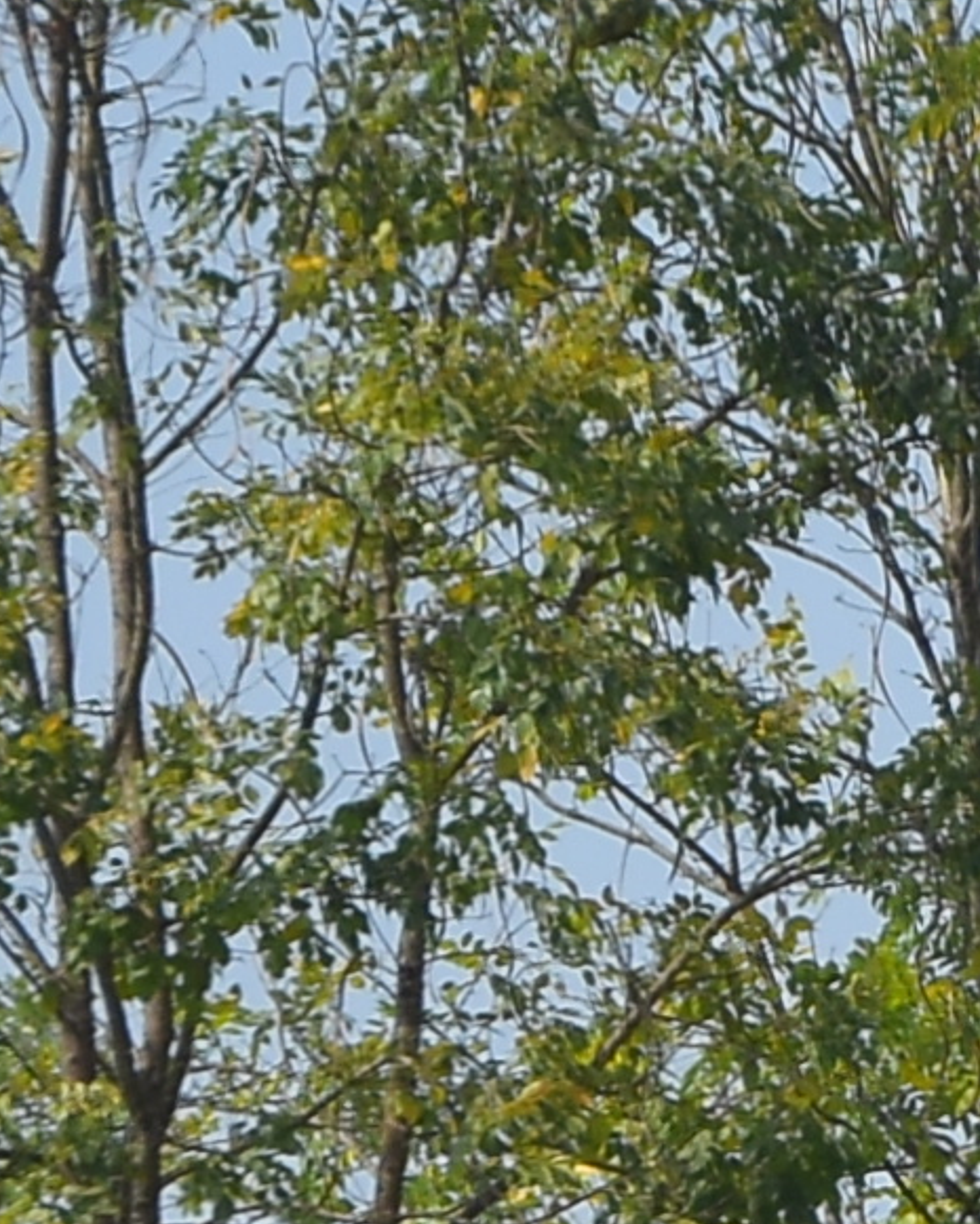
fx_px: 22907
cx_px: 3408
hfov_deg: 2.4
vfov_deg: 3.0
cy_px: 2404
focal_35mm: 632
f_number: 5
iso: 250
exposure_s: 1/1250
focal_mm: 58
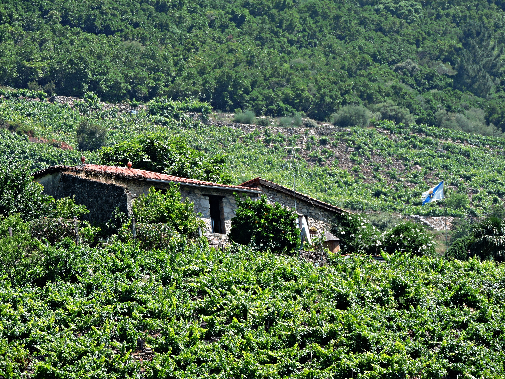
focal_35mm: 275
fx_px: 4012
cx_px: 252
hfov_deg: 7.2
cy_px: 190
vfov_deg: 5.4
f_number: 4.7
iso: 100
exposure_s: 1/200
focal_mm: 49.1
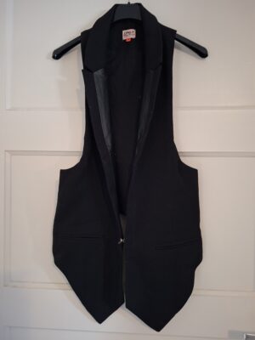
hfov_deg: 58.9
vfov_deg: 73.9
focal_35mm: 23
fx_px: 226
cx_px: 128
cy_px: 170
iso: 500
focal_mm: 5.54
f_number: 1.8
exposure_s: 1/25
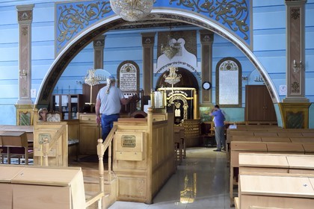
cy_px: 104
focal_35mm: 30
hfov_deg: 61.9
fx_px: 262
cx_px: 157
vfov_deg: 43.6
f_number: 5.6
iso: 1600
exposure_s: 1/4
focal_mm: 30
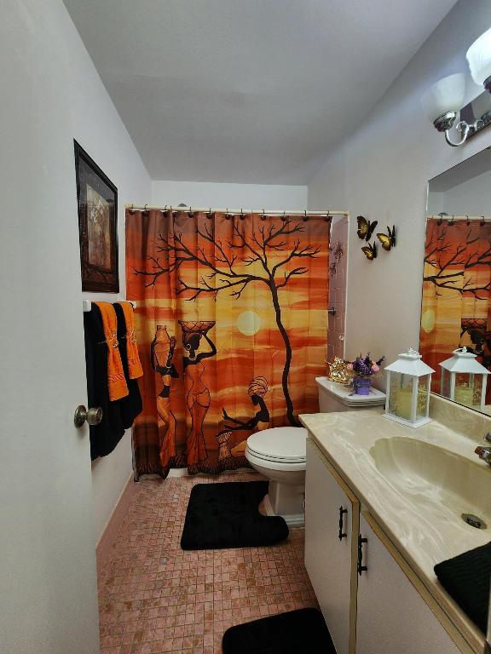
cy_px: 327
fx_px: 246
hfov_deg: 89.9
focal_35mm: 13
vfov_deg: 106.2
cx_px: 246
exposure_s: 1/60.2
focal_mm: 2.2
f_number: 2.2
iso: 160
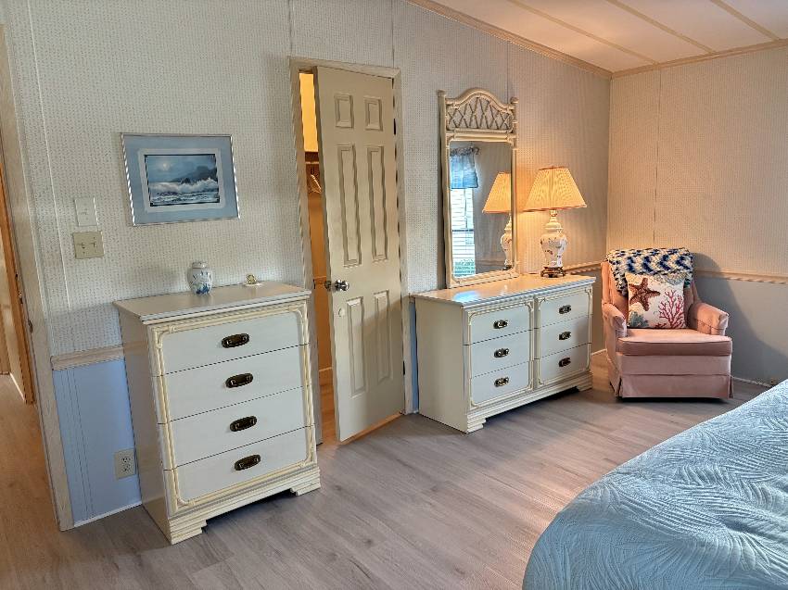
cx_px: 394
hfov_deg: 67.3
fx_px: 592
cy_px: 295
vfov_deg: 53.0
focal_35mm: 26
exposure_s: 1/60
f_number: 1.6
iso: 160
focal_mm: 5.96
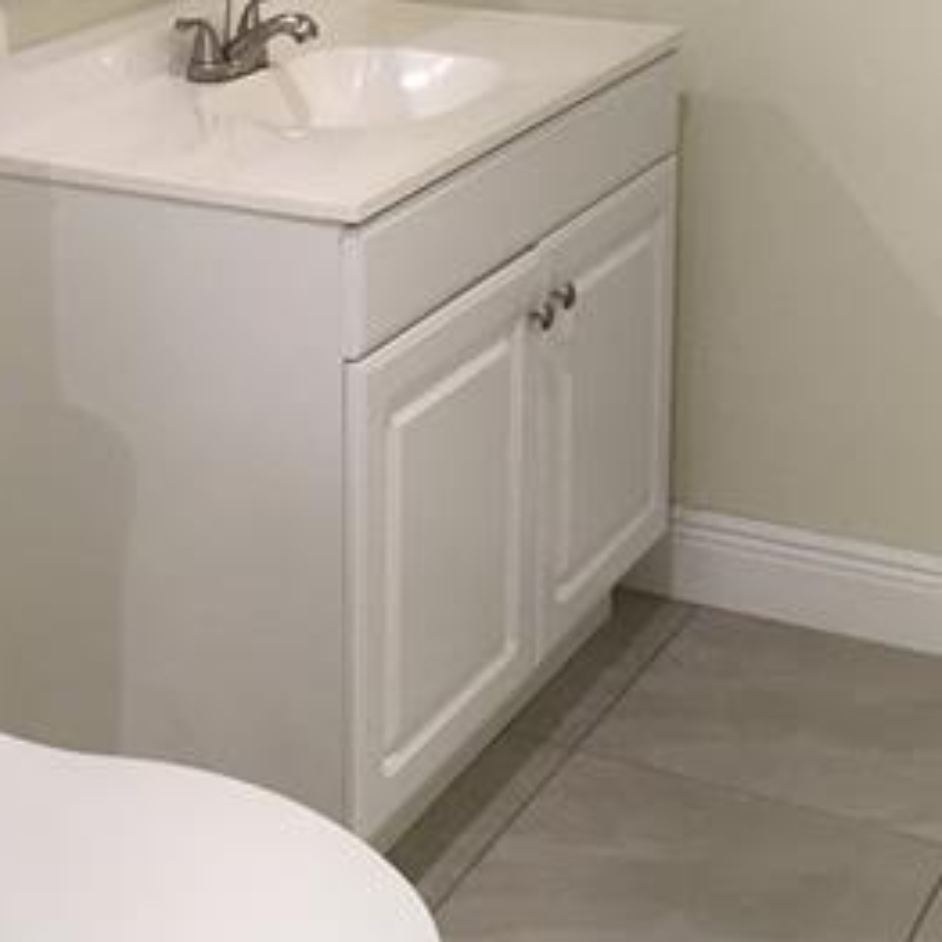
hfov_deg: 22.8
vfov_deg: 22.6
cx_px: 194
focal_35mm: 75
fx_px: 2309
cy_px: 115
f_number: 2.2
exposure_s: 1/33
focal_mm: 4.15
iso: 64
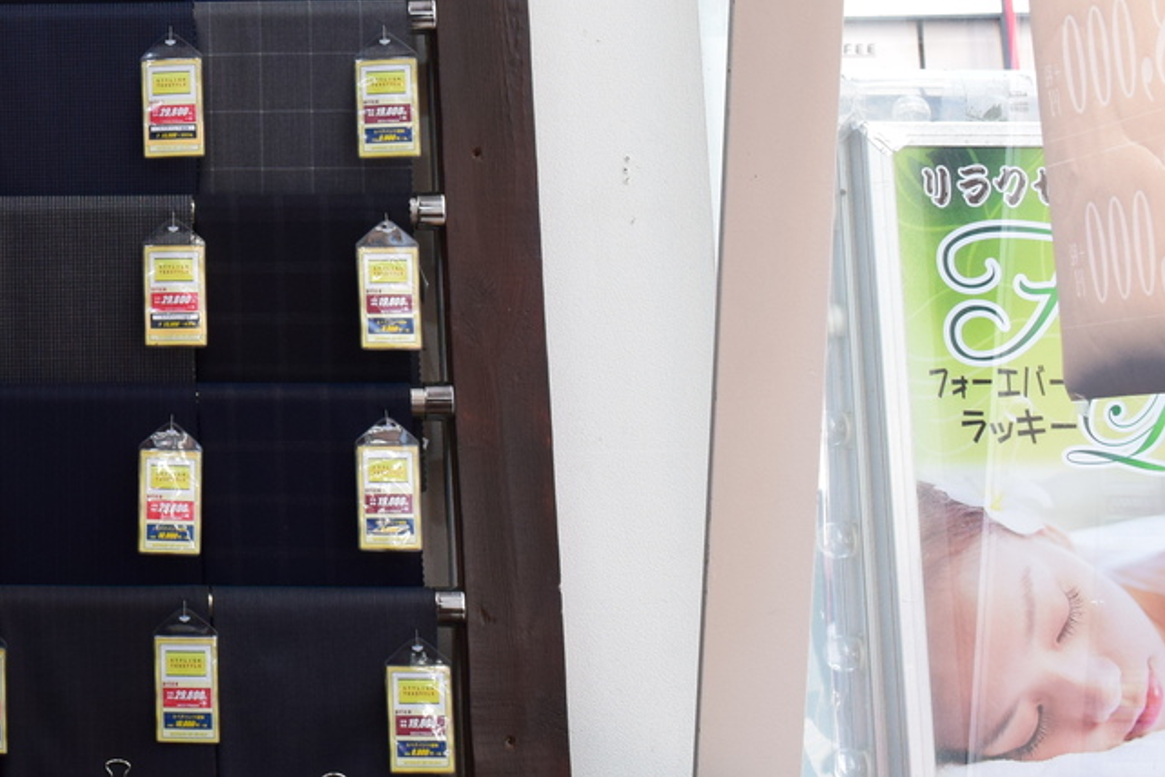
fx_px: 2459
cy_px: -35
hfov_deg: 24.5
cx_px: -169
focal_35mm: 76
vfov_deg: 17.4
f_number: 8
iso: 720
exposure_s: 1/60
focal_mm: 22
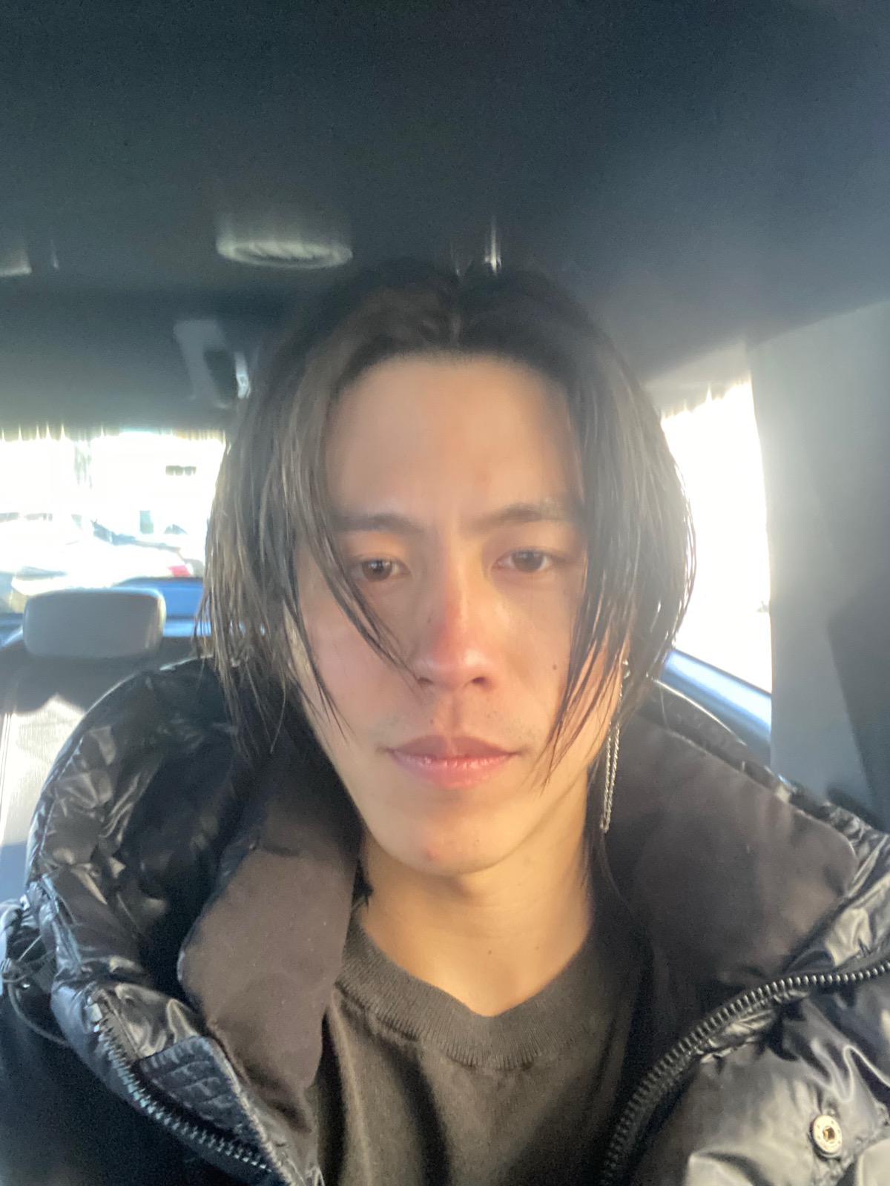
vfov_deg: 60.0
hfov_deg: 46.8
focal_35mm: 30
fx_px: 1028
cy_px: 593
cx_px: 445
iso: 800
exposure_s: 1/22
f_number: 2.2
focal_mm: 2.71
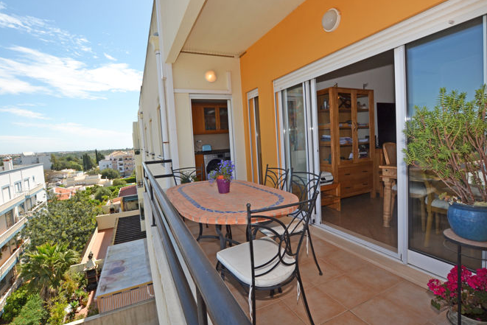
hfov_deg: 96.7
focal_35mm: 16
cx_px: 250
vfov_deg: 73.7
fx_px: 216
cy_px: 154
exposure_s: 1/200
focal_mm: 10
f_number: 7.1
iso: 100
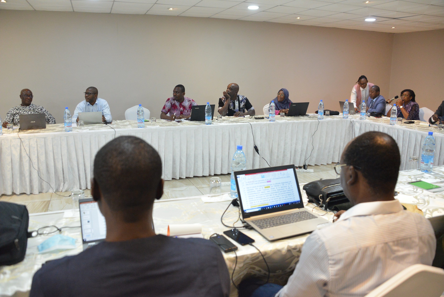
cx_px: 222
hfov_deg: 65.5
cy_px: 148
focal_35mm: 28
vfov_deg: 46.4
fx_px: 345
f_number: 4.5
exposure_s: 1/200
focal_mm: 28
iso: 5000
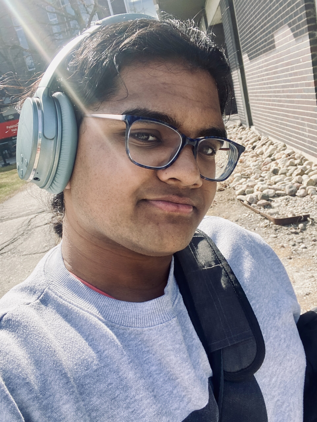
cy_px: 211
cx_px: 158
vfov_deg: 60.0
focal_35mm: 30
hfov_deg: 46.8
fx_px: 366
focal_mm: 2.71
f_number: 2.2
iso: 25
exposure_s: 1/241
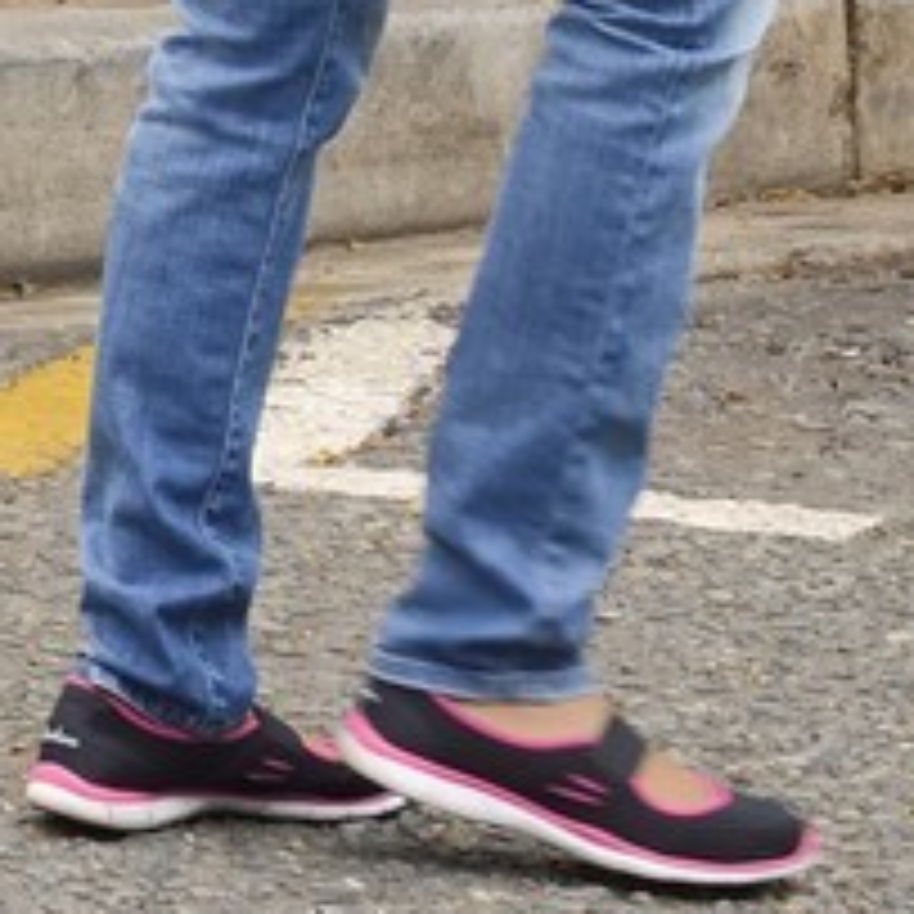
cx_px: -2134
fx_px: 10007
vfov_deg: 5.0
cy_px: -1445
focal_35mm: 335
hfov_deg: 4.9
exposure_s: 1/250
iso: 400
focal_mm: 50
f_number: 10
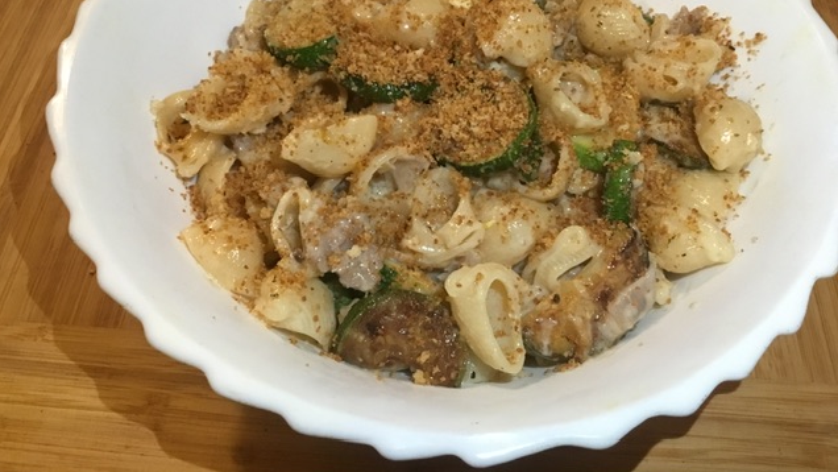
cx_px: 418
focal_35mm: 34
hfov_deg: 58.0
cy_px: 166
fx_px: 756
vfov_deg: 34.4
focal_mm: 3.3
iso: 160
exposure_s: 1/30
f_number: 2.4
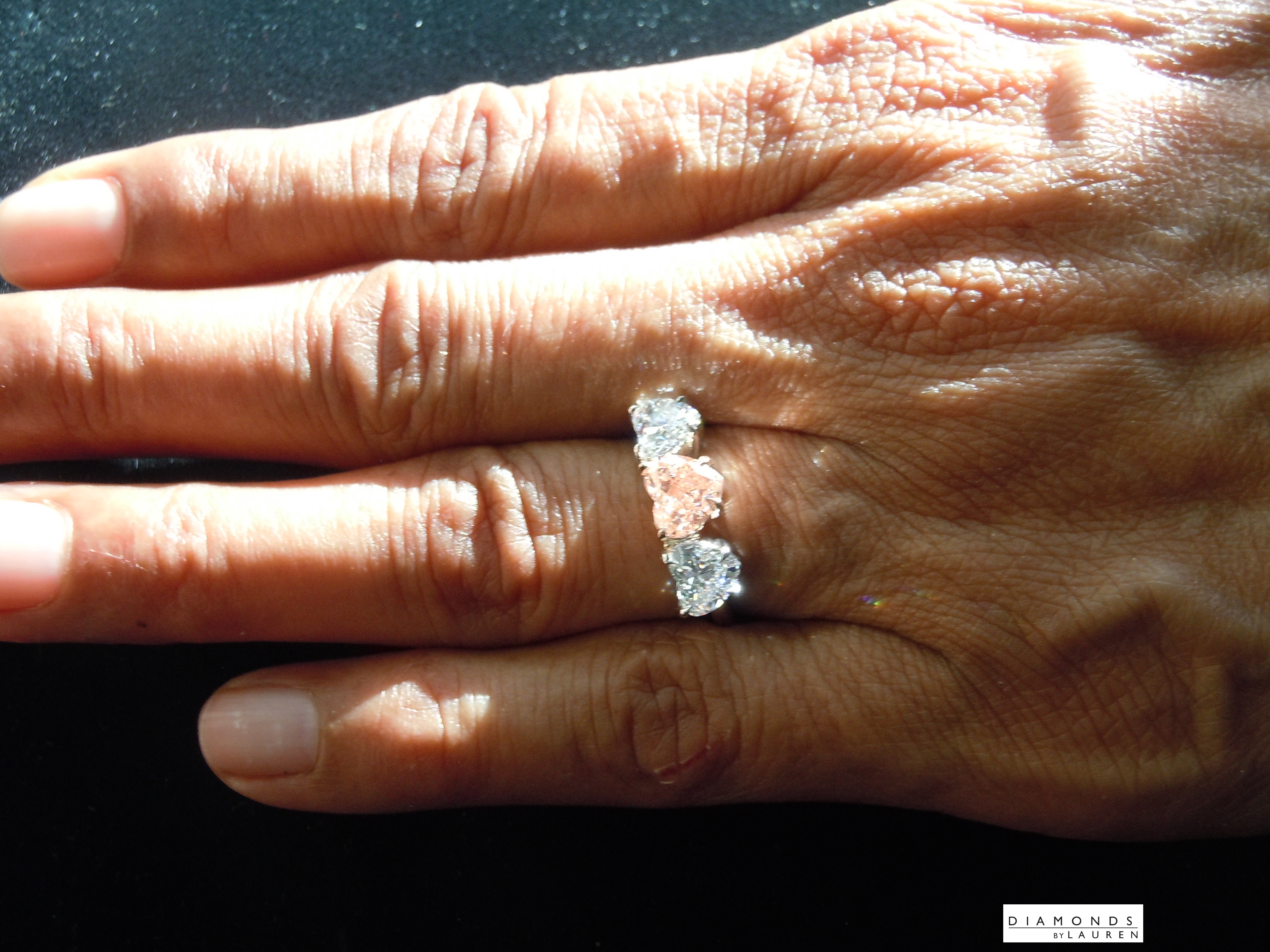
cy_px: 476
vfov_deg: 32.2
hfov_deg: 42.1
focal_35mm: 45
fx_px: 1651
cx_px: 635
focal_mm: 8.1
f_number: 4.6
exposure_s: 1/125
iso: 320
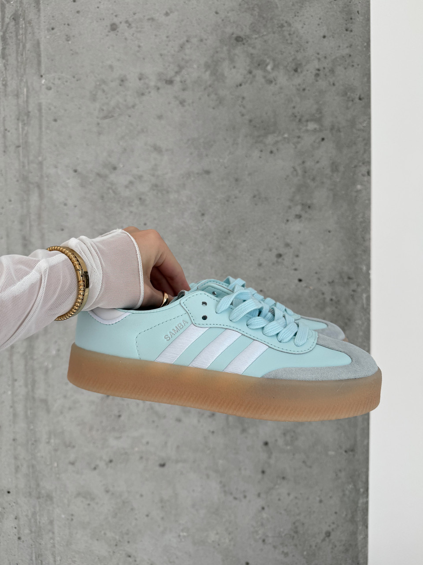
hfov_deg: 56.8
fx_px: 391
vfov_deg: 71.6
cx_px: 212
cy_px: 282
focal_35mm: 24
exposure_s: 1/640
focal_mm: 6.76
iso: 80
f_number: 1.8
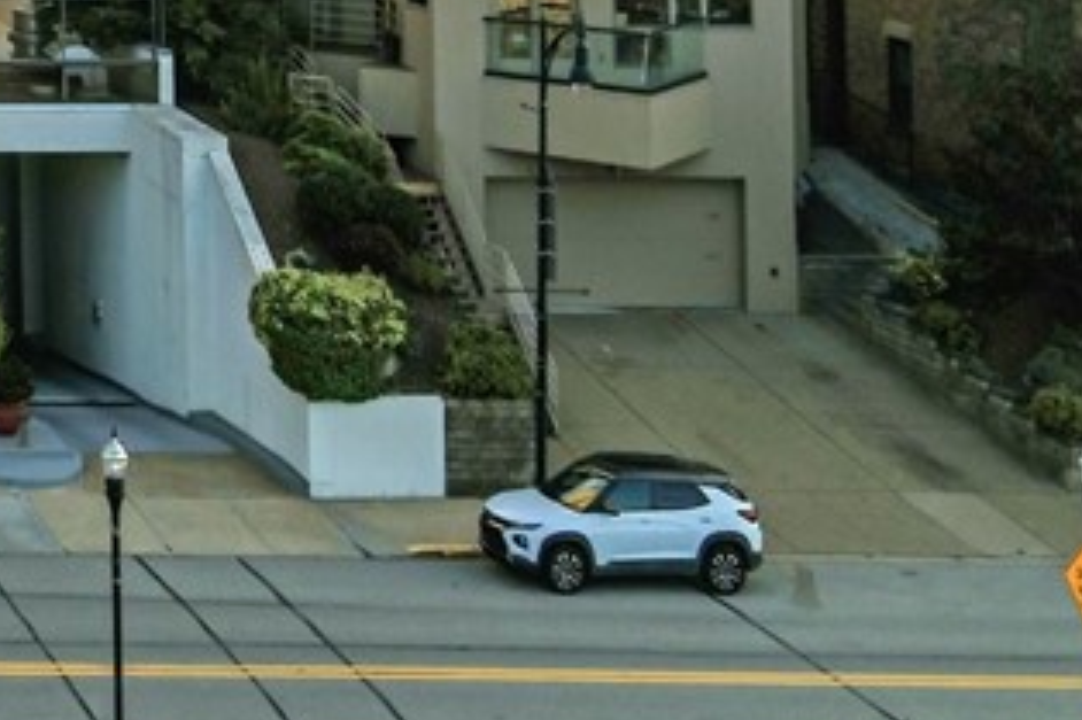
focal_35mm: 83
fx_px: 2493
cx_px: -658
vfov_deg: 15.2
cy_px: -360
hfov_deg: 20.1
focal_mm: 16
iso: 100
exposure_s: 1/60
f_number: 5.6
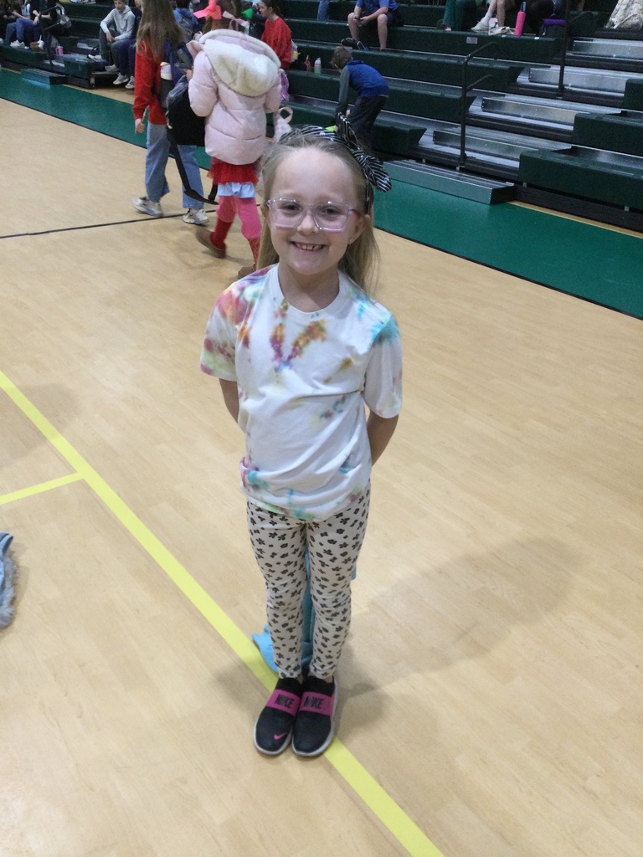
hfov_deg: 45.4
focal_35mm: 31
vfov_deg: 58.4
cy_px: 428
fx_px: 768
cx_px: 322
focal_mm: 3.3
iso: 40
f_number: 2.4
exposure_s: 1/30
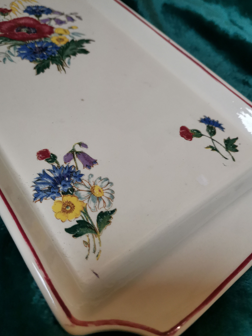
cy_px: 164
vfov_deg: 65.3
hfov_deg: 51.4
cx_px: 126
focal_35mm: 27
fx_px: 262
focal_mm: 4.75
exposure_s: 1/50
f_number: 1.8
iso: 400
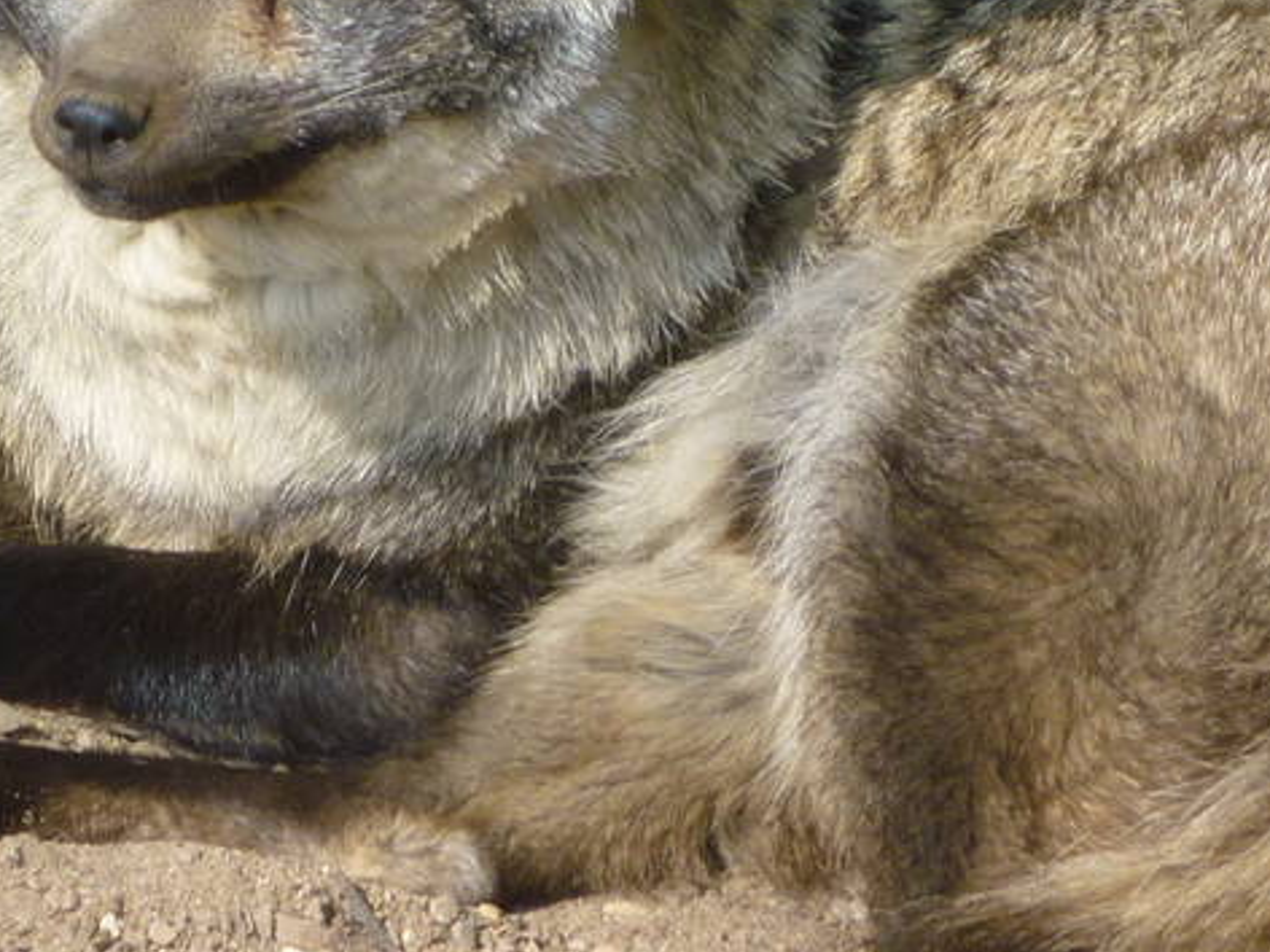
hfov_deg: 4.0
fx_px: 18051
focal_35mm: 492
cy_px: -100
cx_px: -283
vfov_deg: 3.0
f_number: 5.9
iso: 100
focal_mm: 26
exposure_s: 1/125
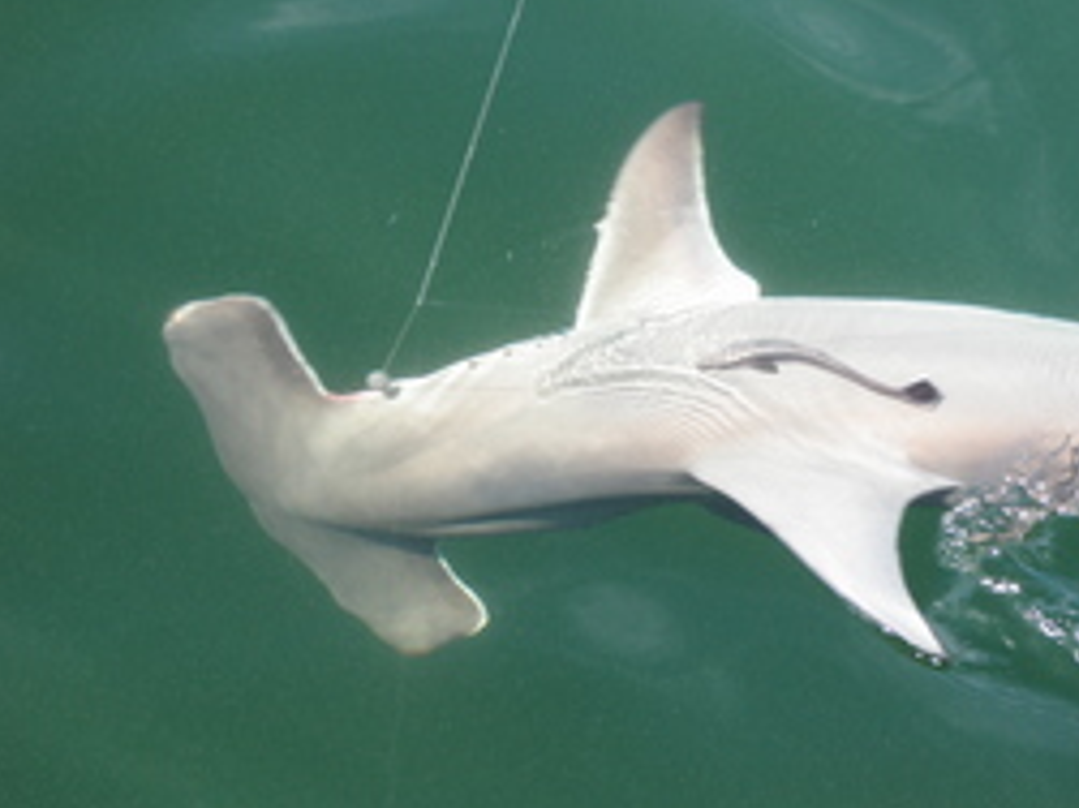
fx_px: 2835
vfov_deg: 16.2
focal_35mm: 91
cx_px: 843
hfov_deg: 21.3
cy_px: 430
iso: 50
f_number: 4.5
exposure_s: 1/100
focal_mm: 10.34
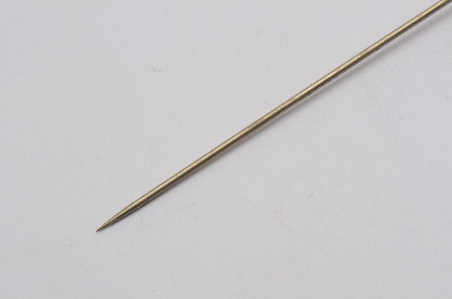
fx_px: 1598
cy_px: 150
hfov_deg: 16.1
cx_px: 226
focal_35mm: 128
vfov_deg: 10.7
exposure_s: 1/125
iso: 200
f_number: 18
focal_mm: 85
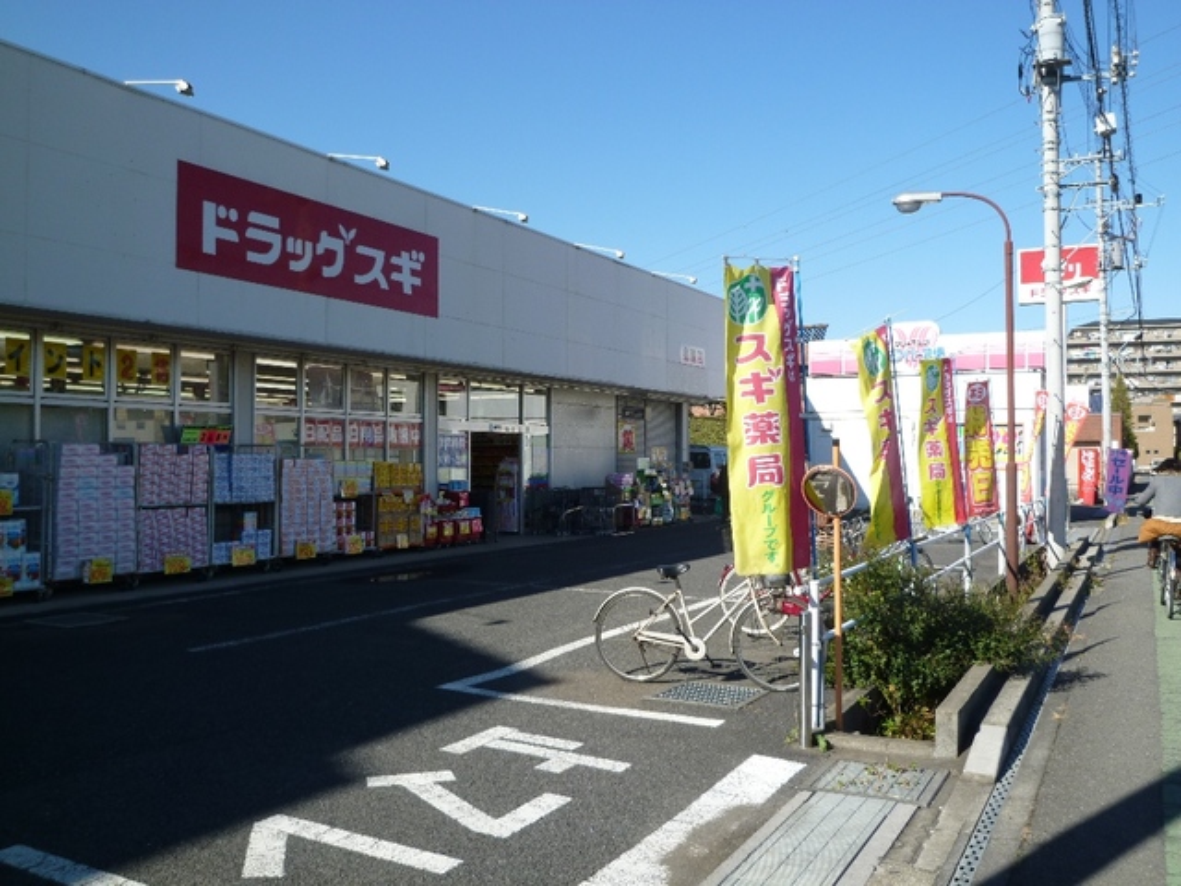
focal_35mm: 31
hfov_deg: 58.4
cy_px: 443
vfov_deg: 45.4
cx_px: 590
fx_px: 1058
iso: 80
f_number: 4
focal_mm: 5.5
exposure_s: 1/500
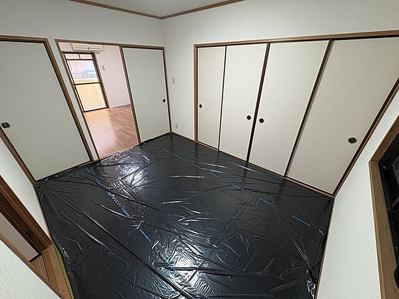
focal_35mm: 14
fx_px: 161
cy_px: 150
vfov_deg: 85.7
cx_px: 200
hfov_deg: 102.1
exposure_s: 1/60
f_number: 2.2
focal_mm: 2.22
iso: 250
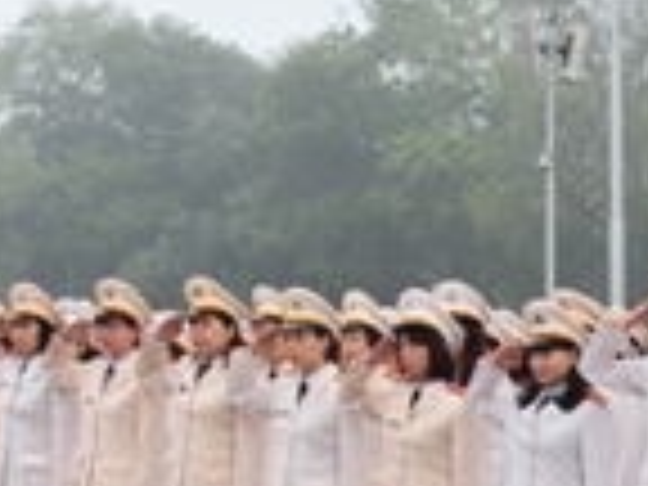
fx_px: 3107
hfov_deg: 11.6
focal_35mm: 166
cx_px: -142
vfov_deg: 8.9
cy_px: 27
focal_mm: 22
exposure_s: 1/60
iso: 200
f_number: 8
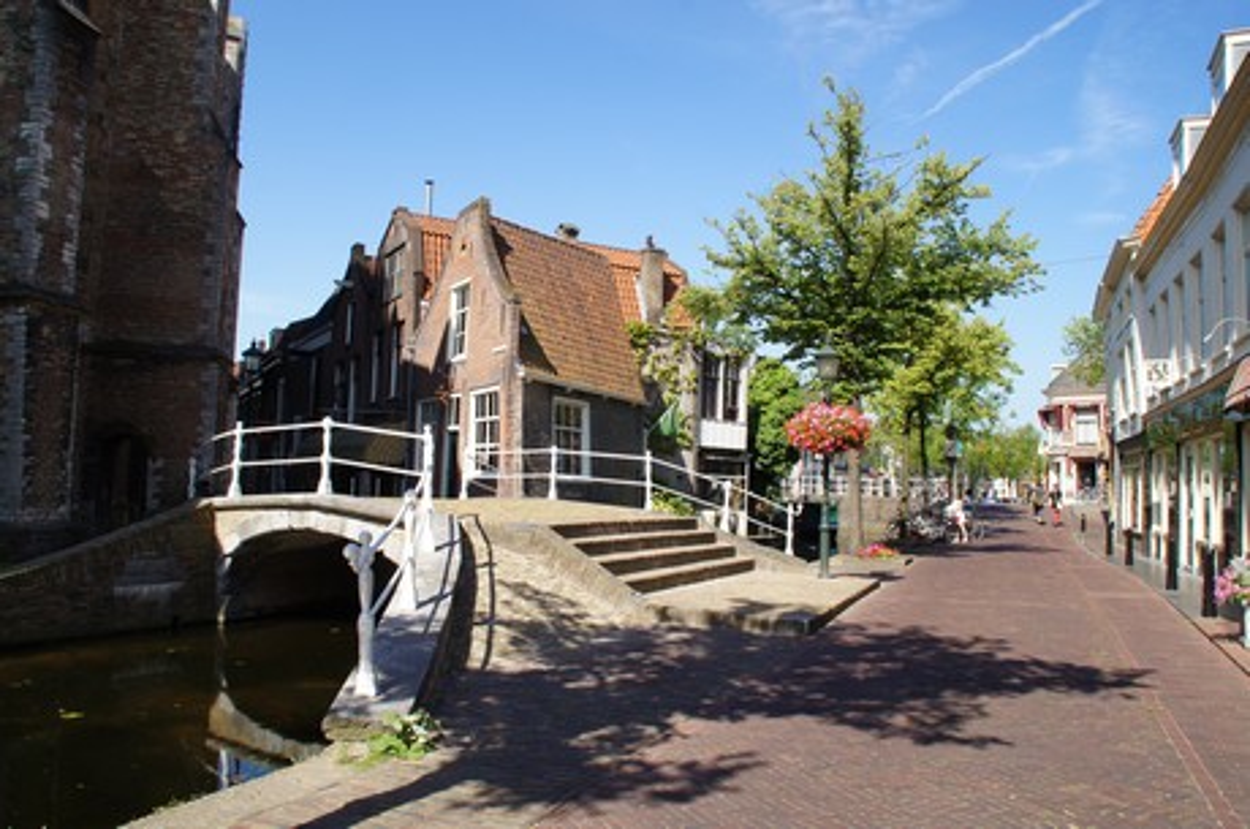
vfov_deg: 47.8
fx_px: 936
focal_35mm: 27
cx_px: 625
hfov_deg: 67.5
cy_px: 414
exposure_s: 1/80
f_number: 11
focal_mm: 18
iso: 100
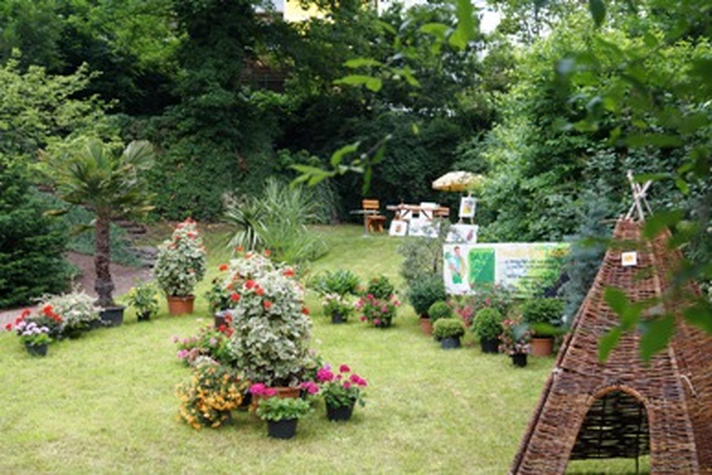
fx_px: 890
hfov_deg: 43.6
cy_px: 238
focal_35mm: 45
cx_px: 356
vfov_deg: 29.9
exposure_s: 1/60
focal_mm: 30
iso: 100
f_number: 4.5
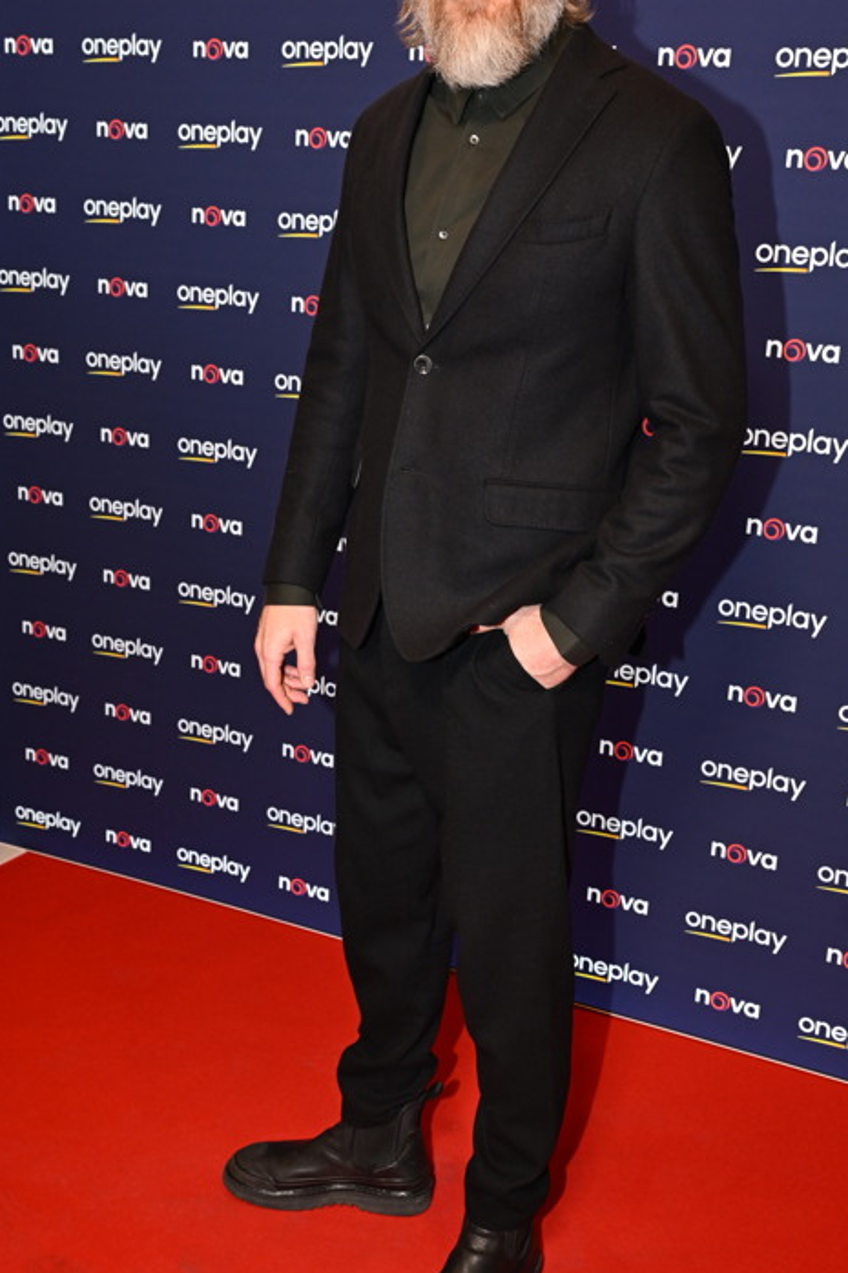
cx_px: 474
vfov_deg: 44.7
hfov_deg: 30.6
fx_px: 1546
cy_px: 645
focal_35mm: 44
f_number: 5.6
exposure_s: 1/160
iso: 1250
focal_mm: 29.5
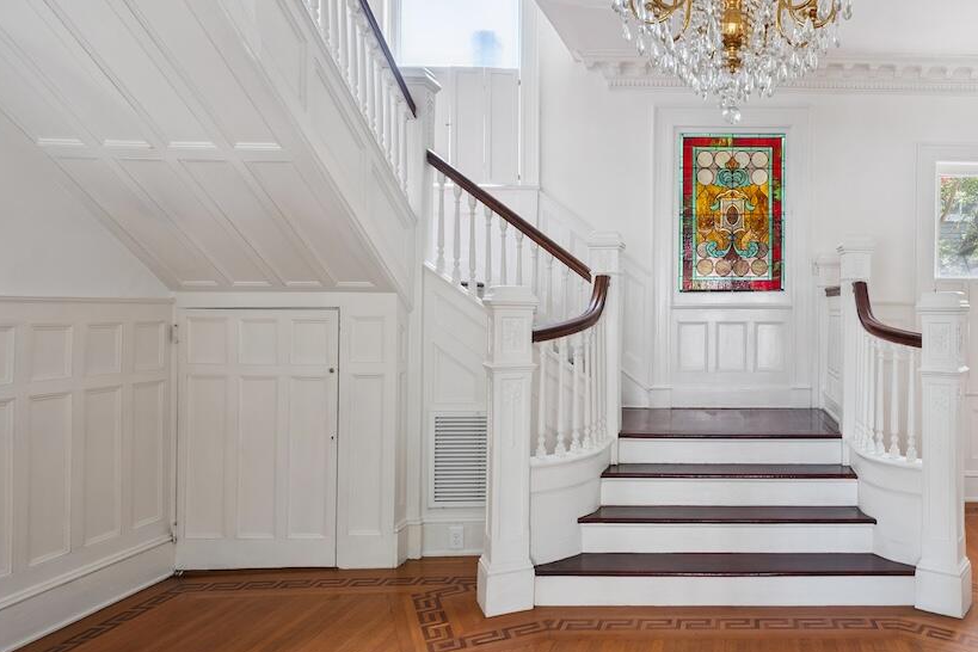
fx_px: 679
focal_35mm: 25
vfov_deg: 51.3
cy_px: 309
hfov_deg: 67.1
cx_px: 731
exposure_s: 1/20
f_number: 4
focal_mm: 10.5
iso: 125
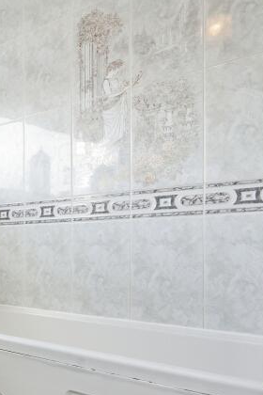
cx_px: -159
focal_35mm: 39
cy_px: 267
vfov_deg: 48.6
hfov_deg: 24.2
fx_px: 427
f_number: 10
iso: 1000
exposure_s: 1/60
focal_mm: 16
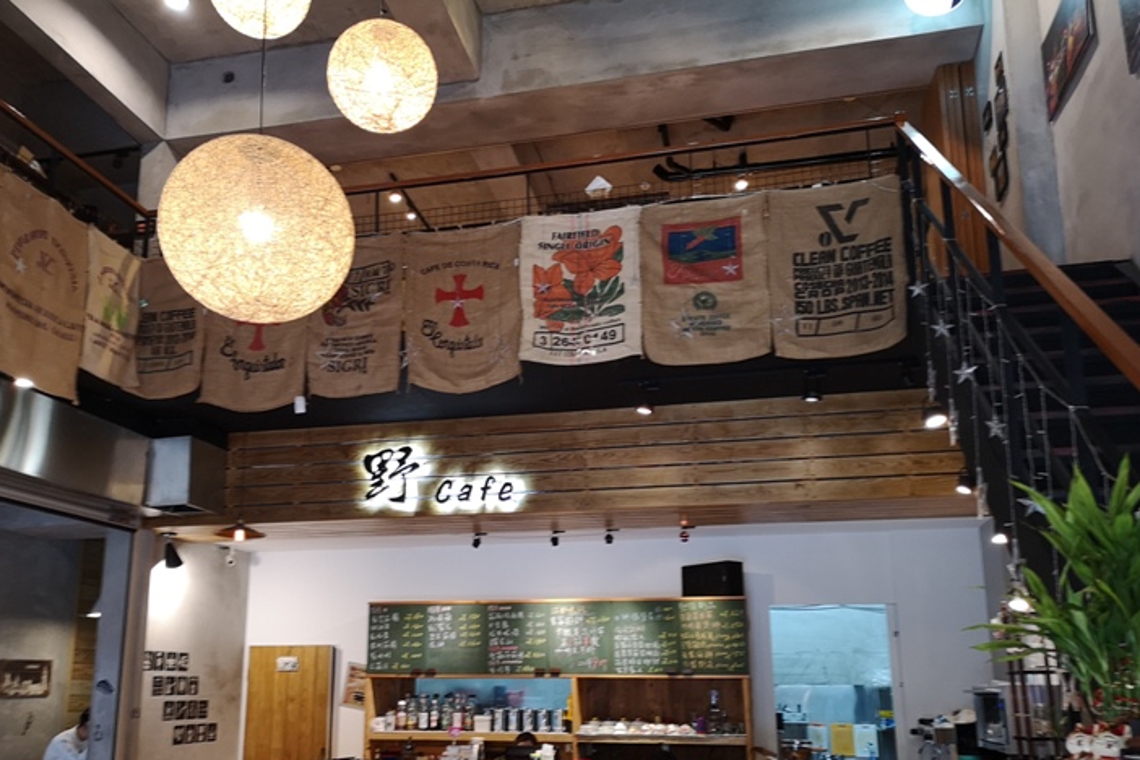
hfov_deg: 58.6
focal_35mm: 32
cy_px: 481
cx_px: 523
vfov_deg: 40.8
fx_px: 1013
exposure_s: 1/30
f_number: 1.8
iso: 200
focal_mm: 3.95
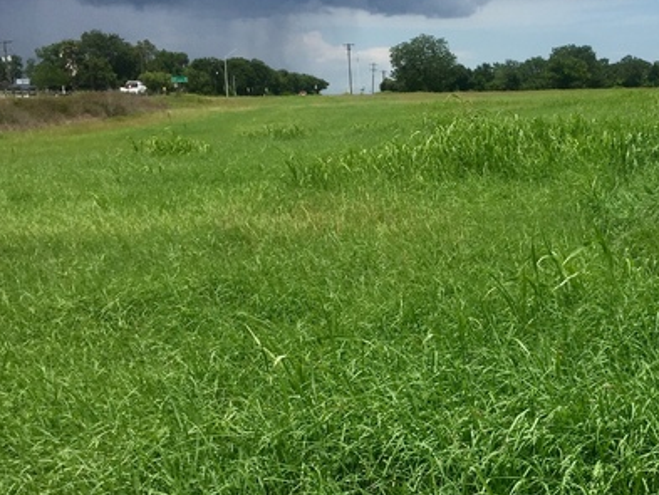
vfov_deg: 25.5
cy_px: 327
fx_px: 1085
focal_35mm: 57
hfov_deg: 32.1
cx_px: 594
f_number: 2.2
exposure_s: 1/3597
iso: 32
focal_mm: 4.15
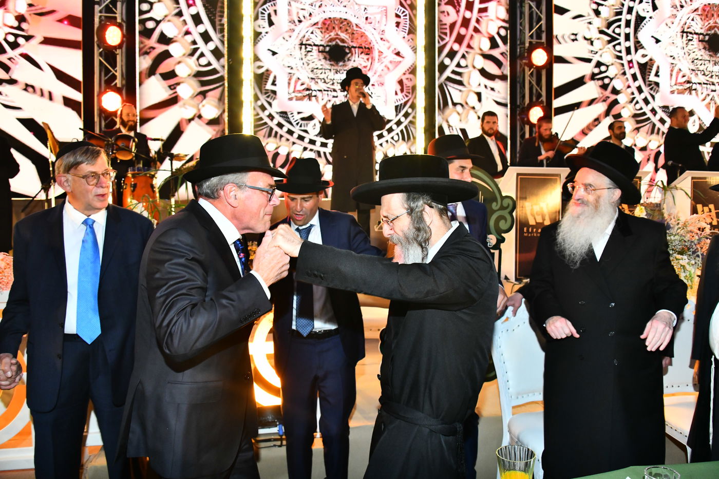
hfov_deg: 65.5
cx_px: 360
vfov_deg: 46.4
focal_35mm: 28
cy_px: 240
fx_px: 559
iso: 2500
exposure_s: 1/125
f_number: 5.6
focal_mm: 28
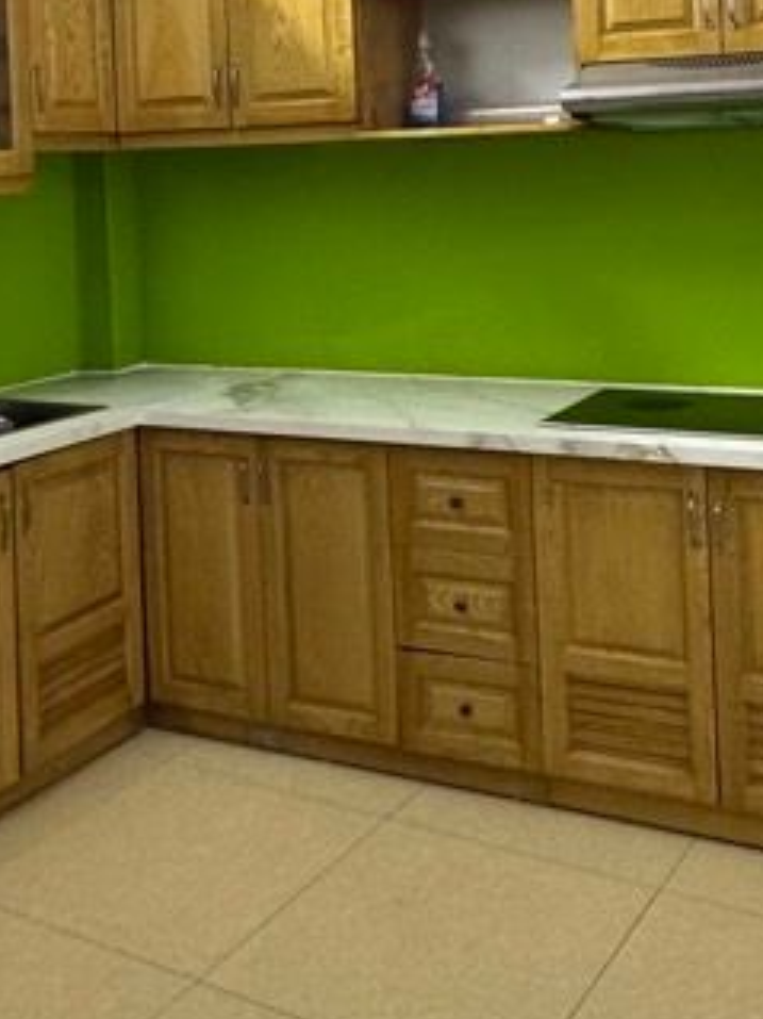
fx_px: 1323
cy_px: 172
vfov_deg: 40.0
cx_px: 428
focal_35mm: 45
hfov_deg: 32.1
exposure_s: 1/100
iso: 250
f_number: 2.2
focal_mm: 2.22
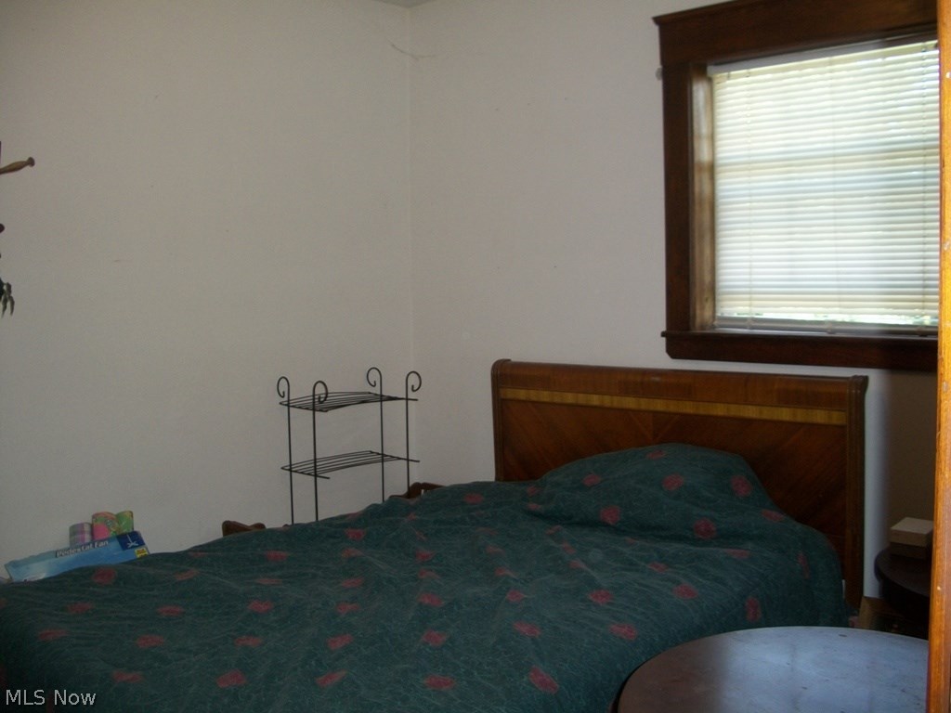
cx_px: 476
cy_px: 356
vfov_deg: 40.7
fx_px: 962
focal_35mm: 35
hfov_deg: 52.6
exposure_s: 1/60
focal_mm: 6.3
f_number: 3.1
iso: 160
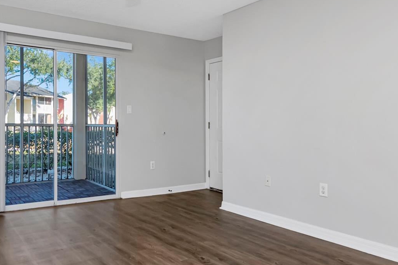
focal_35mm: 28
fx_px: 309
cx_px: 131
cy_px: 127
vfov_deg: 46.3
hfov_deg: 63.7
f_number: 6.3
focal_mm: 12
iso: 1250
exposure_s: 1/200
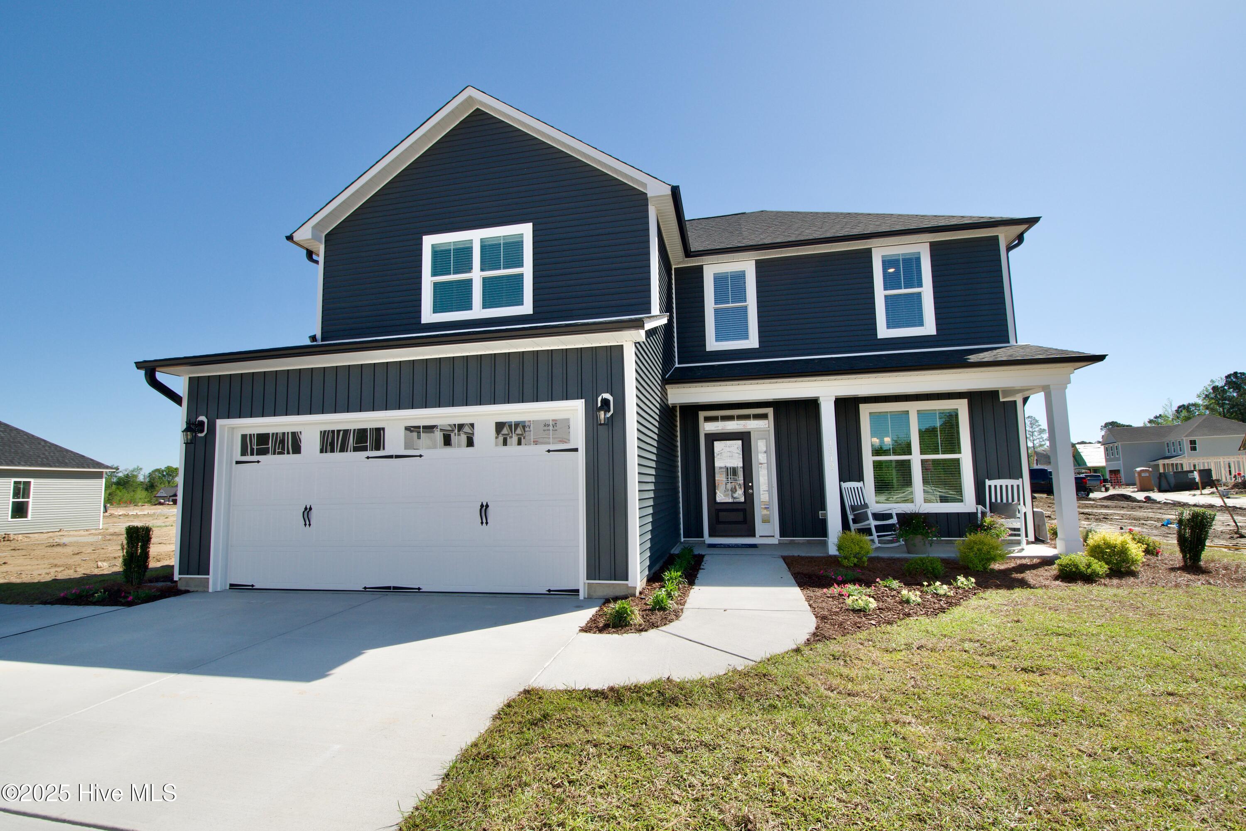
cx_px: 623
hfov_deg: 100.4
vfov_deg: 77.3
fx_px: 519
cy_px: 416
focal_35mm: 15
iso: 200
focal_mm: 10
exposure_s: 1/500
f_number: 8
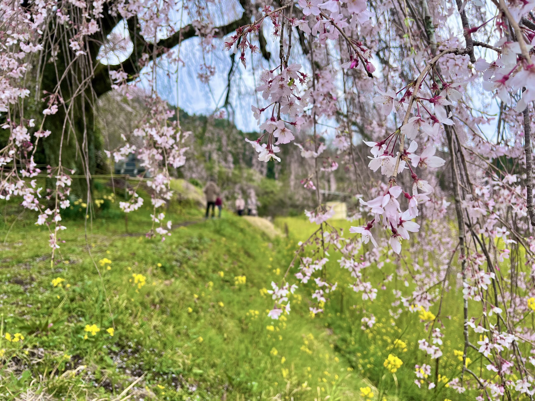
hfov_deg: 67.3
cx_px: 268
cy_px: 200
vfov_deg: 53.1
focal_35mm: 26
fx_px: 402
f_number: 1.6
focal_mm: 5.1
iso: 50
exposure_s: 1/1266
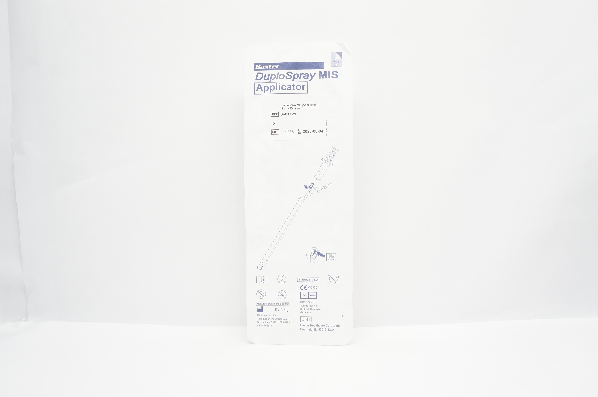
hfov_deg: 67.4
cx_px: 299
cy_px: 198
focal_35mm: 27
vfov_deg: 47.8
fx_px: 448
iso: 800
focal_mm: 18
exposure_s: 1/60
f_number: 5.6
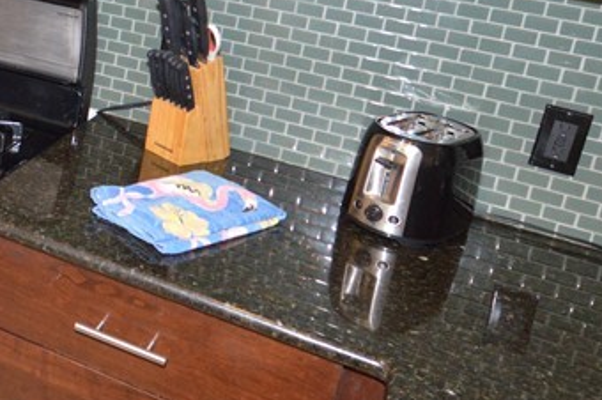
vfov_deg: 26.4
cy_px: -11
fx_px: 802
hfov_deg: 34.9
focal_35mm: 48
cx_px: -72
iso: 800
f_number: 4
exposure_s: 1/60
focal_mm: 10
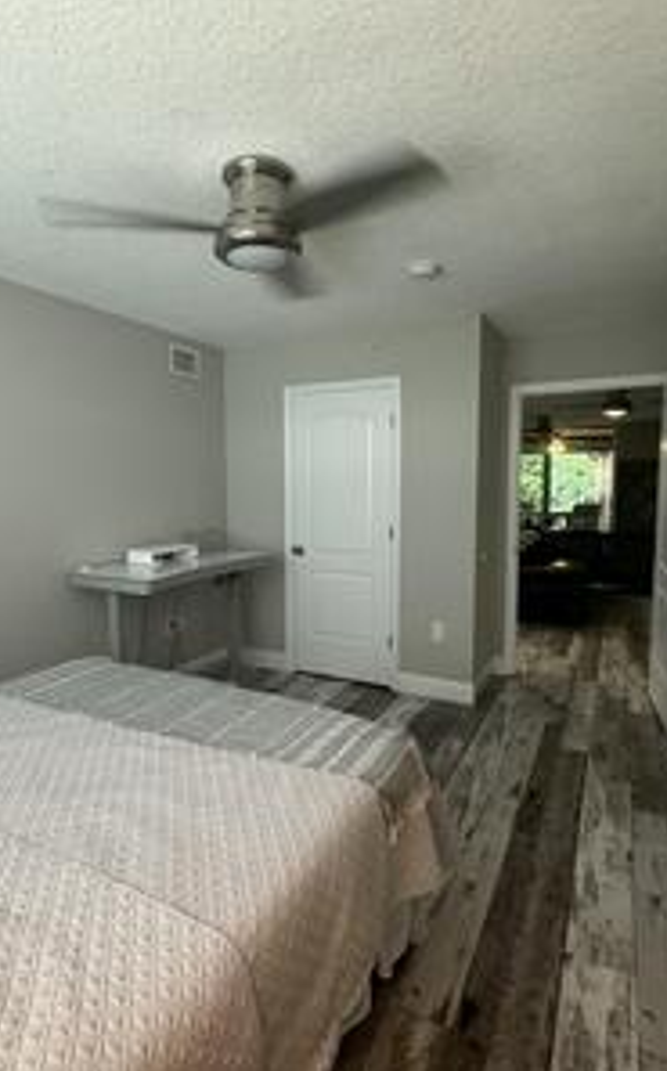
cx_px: 314
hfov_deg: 59.5
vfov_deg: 85.1
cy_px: 537
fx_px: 583
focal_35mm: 20
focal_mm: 2.22
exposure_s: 1/60
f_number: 2.2
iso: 320
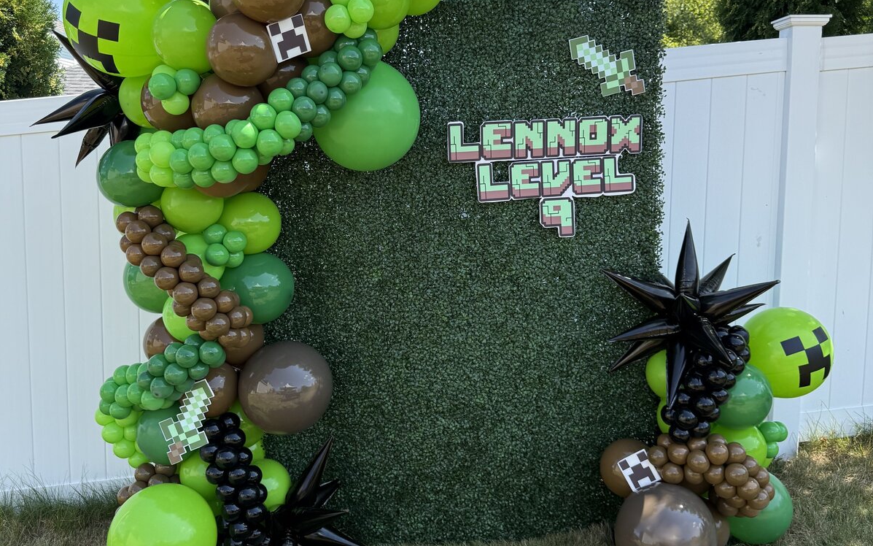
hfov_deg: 56.7
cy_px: 242
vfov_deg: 37.2
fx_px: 809
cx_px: 436
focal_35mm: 34
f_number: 1.78
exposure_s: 1/1618
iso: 100
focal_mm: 6.76
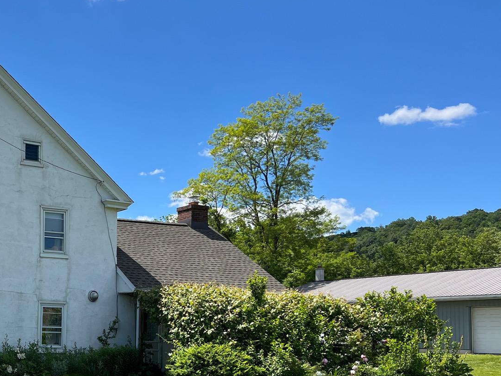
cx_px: 49
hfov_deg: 36.5
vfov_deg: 29.1
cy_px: 297
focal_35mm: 49
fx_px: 709
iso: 50
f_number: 1.5
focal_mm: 5.7
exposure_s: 1/3077
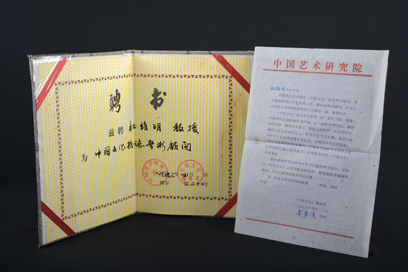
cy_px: 136
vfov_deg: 24.6
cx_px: 204
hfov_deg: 36.2
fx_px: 623
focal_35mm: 55
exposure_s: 1/200
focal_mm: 55
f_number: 10
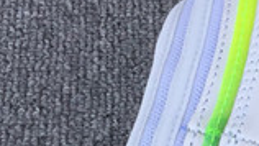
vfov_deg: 6.2
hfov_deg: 10.7
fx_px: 1319
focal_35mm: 192
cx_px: 423
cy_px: 273
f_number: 2.4
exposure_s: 1/213
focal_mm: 3.3
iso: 25
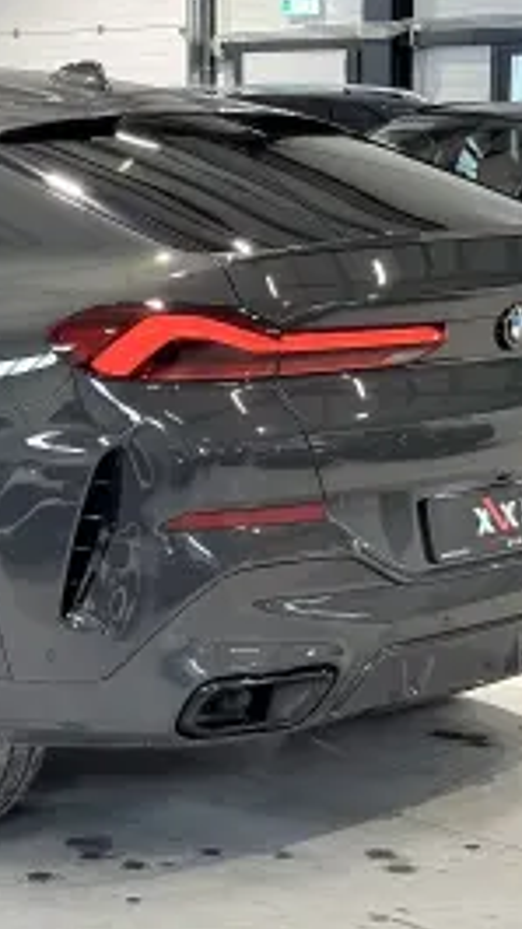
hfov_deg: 17.0
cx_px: 210
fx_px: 1748
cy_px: 463
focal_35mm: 71
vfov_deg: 29.7
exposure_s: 1/50
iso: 125
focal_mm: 6.76
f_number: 1.78
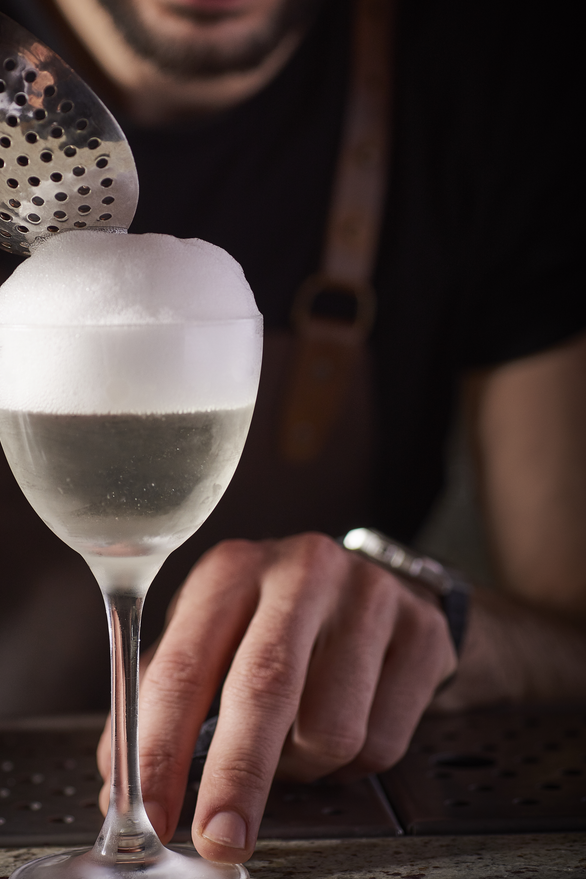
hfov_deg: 14.7
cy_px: 320
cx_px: 140
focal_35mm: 93
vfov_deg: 21.8
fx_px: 2269
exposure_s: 1/200
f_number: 4.5
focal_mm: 60
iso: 125
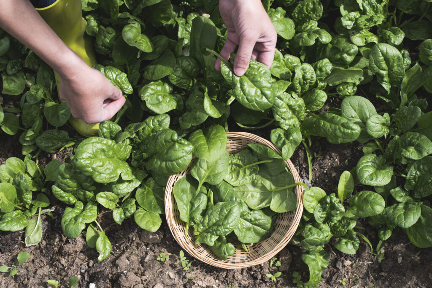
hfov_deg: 39.6
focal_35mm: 50
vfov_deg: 27.0
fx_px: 600
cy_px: 144
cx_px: 216
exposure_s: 1/250
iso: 140
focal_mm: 50
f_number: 6.3
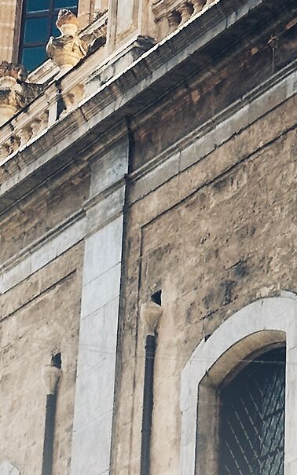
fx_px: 2617
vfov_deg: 9.9
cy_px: -365
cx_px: 443
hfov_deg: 6.4
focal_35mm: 202
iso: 64
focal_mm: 6.86
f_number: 1.78
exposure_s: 1/4367
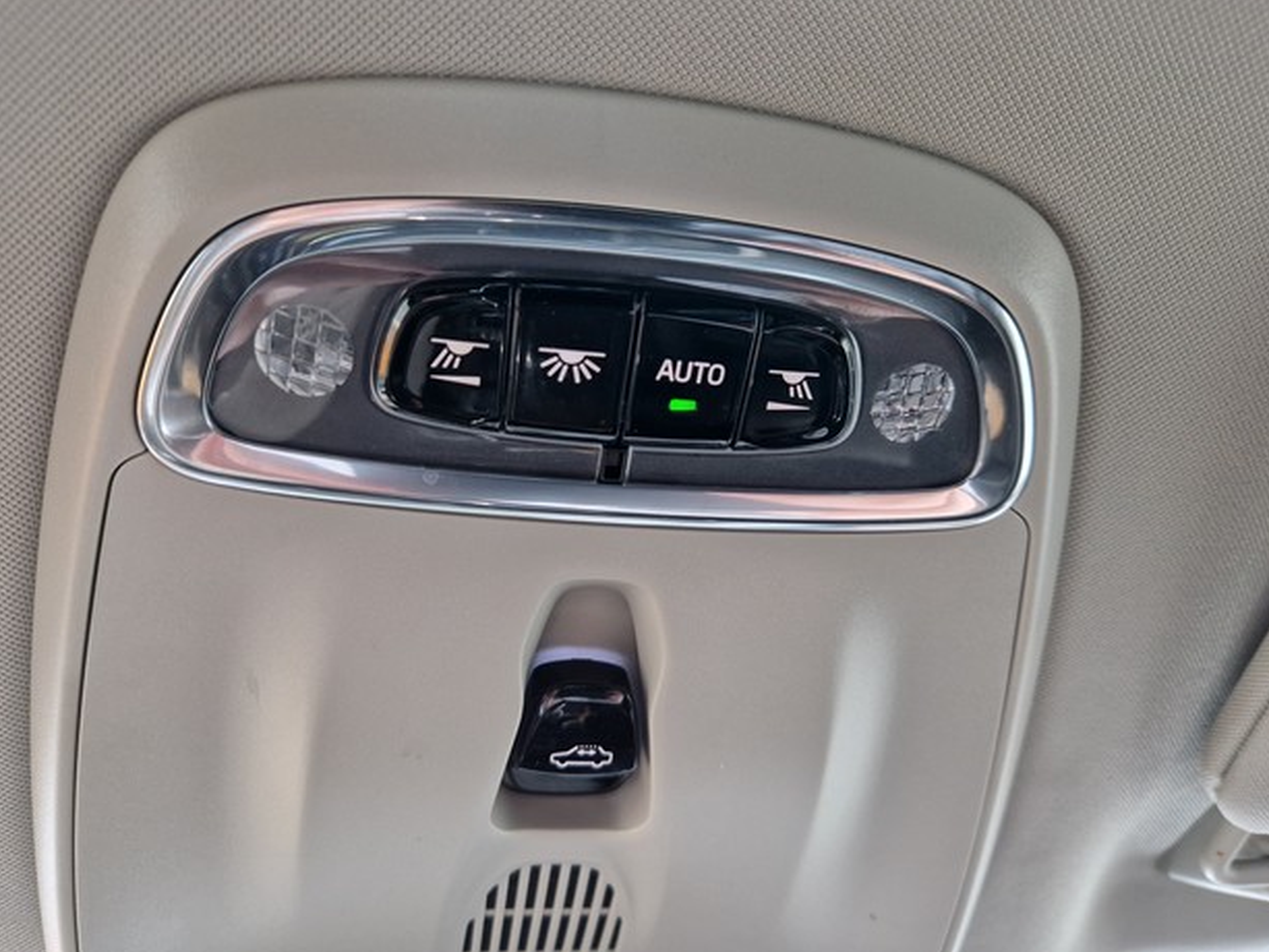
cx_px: 621
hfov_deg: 71.6
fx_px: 880
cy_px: 486
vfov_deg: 56.8
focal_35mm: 24
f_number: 1.8
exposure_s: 1/50
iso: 640
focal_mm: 5.4
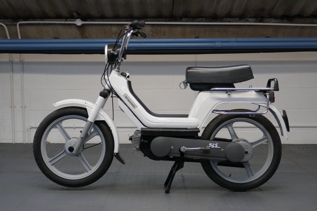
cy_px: 106
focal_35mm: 42
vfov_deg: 31.9
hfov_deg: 46.4
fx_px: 370
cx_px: 158
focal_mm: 15.3
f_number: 3.8
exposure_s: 1/80
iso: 500
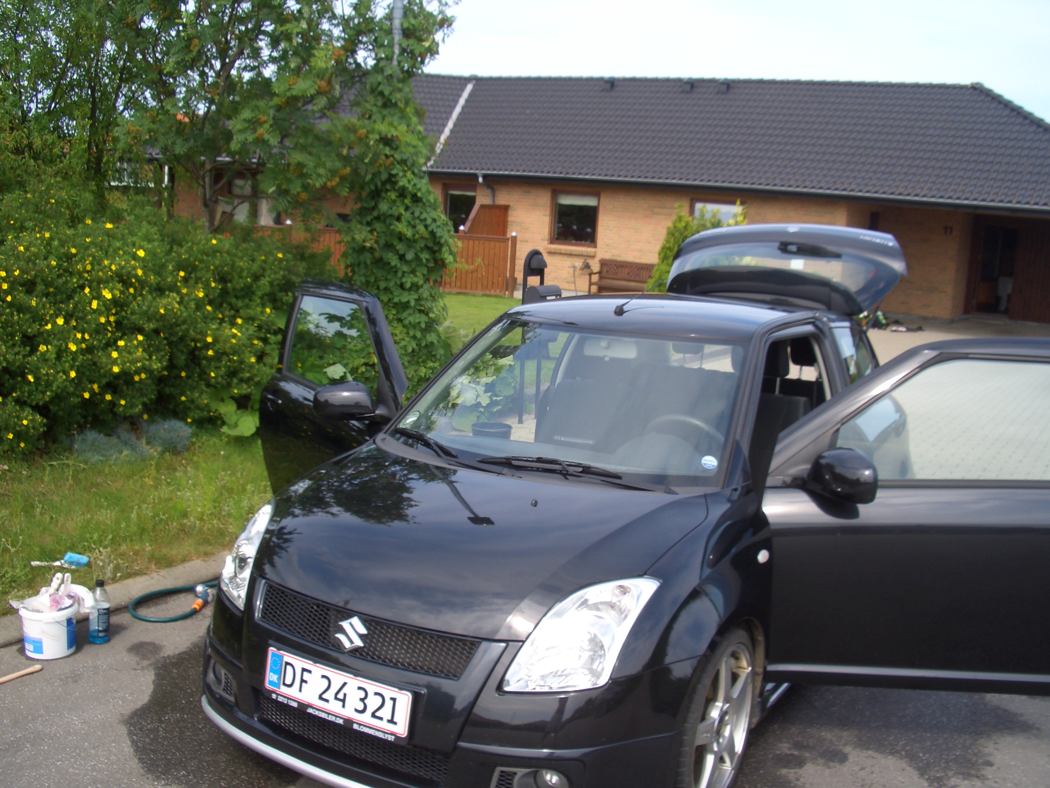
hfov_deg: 52.6
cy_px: 394
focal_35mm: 35
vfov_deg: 40.7
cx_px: 525
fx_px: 1062
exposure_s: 1/200
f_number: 4.3
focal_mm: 5.8
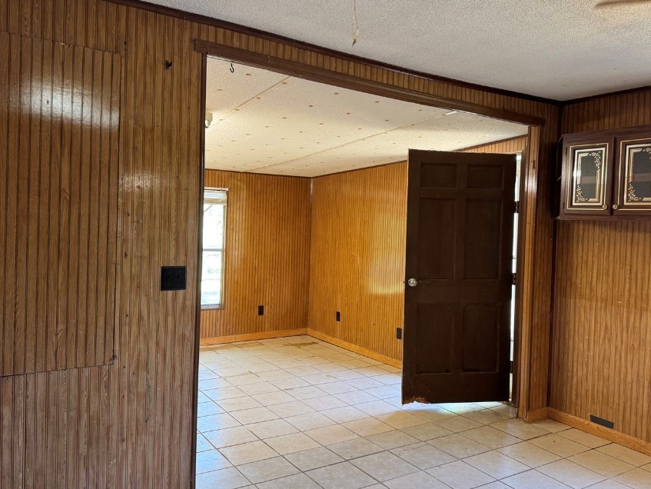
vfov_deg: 48.3
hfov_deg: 61.6
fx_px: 546
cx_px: 350
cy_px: 237
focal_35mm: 29
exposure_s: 1/60
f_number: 1.78
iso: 200
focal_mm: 6.76
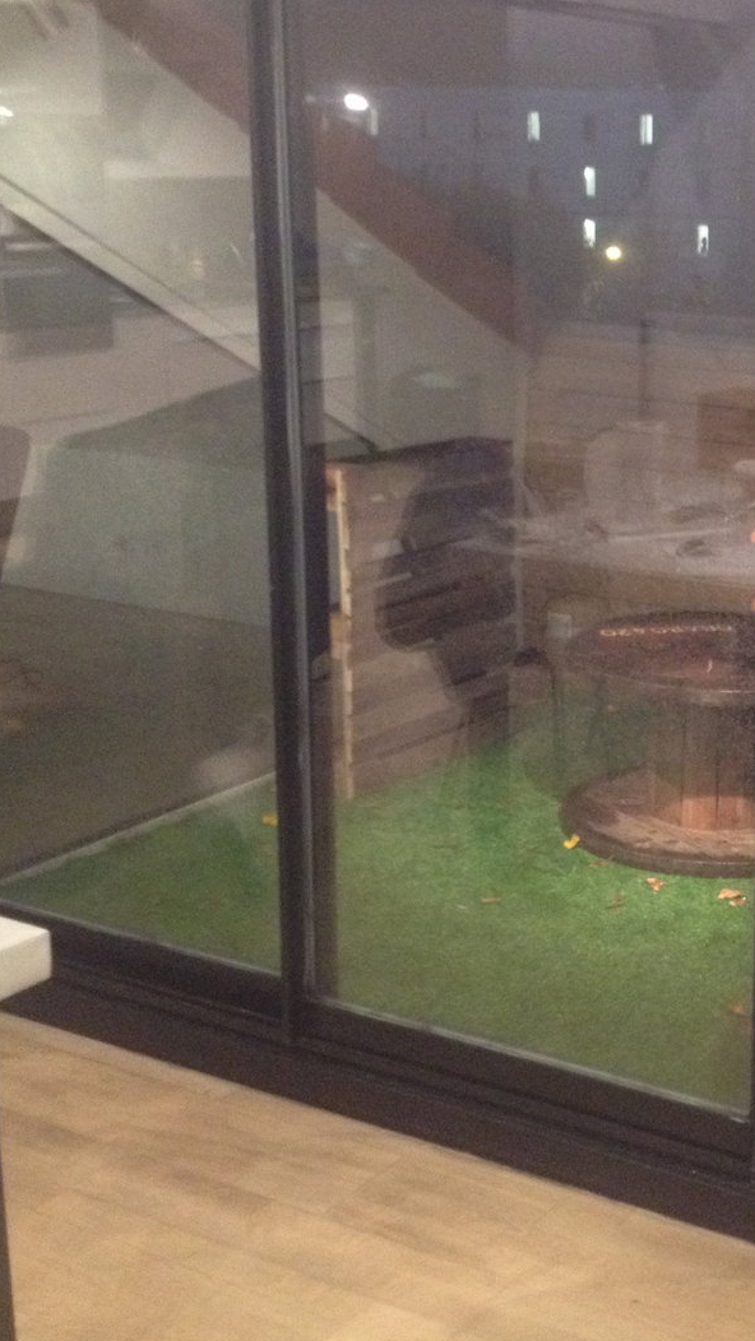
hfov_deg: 20.2
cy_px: 613
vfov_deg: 36.0
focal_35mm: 58
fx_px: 2064
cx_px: 710
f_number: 2.4
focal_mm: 4.28
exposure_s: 1/15
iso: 320
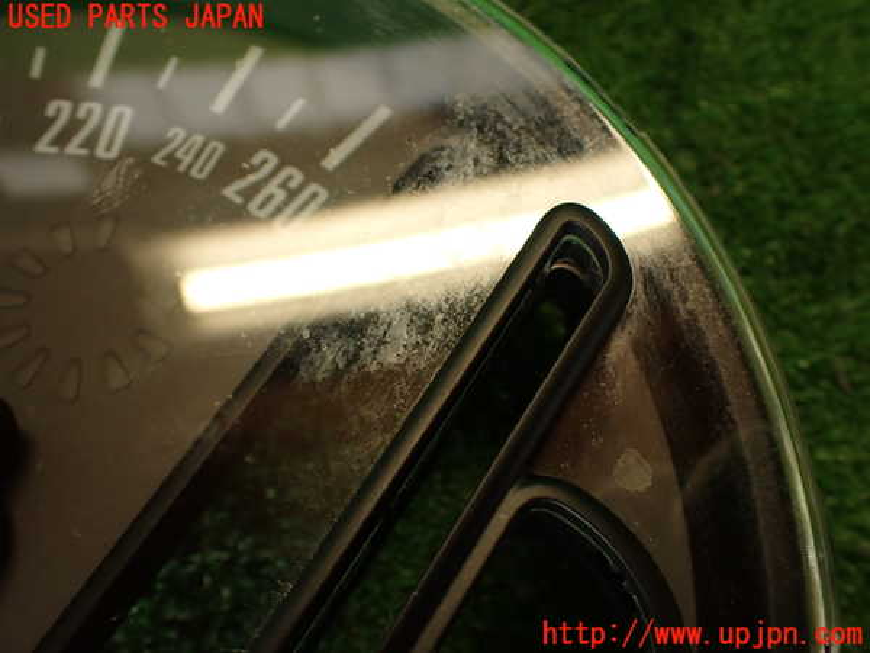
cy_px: 326
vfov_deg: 44.2
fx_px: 804
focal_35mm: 32
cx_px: 435
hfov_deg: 56.8
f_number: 2.4
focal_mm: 5.79
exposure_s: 1/60
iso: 200
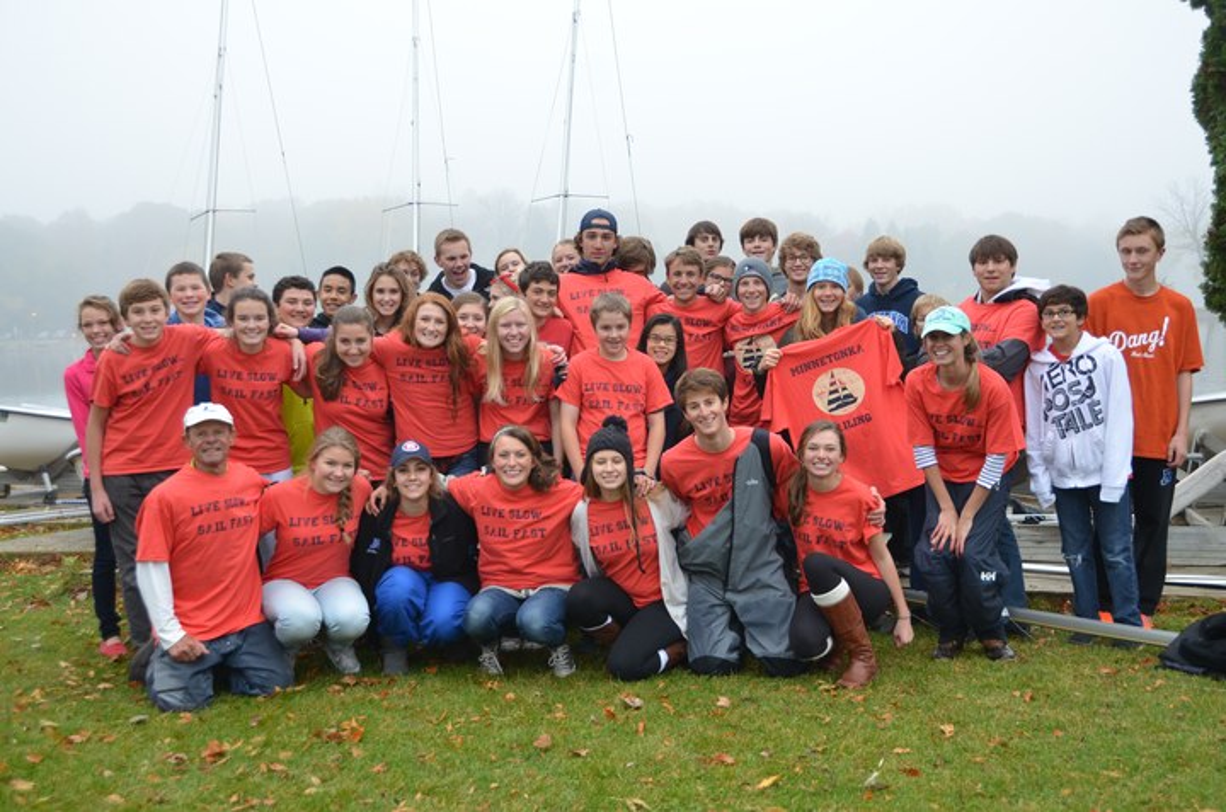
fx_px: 1376
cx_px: 613
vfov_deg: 32.9
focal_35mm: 40
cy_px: 406
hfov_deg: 48.0
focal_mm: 27
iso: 400
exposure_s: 1/80
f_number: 4.5
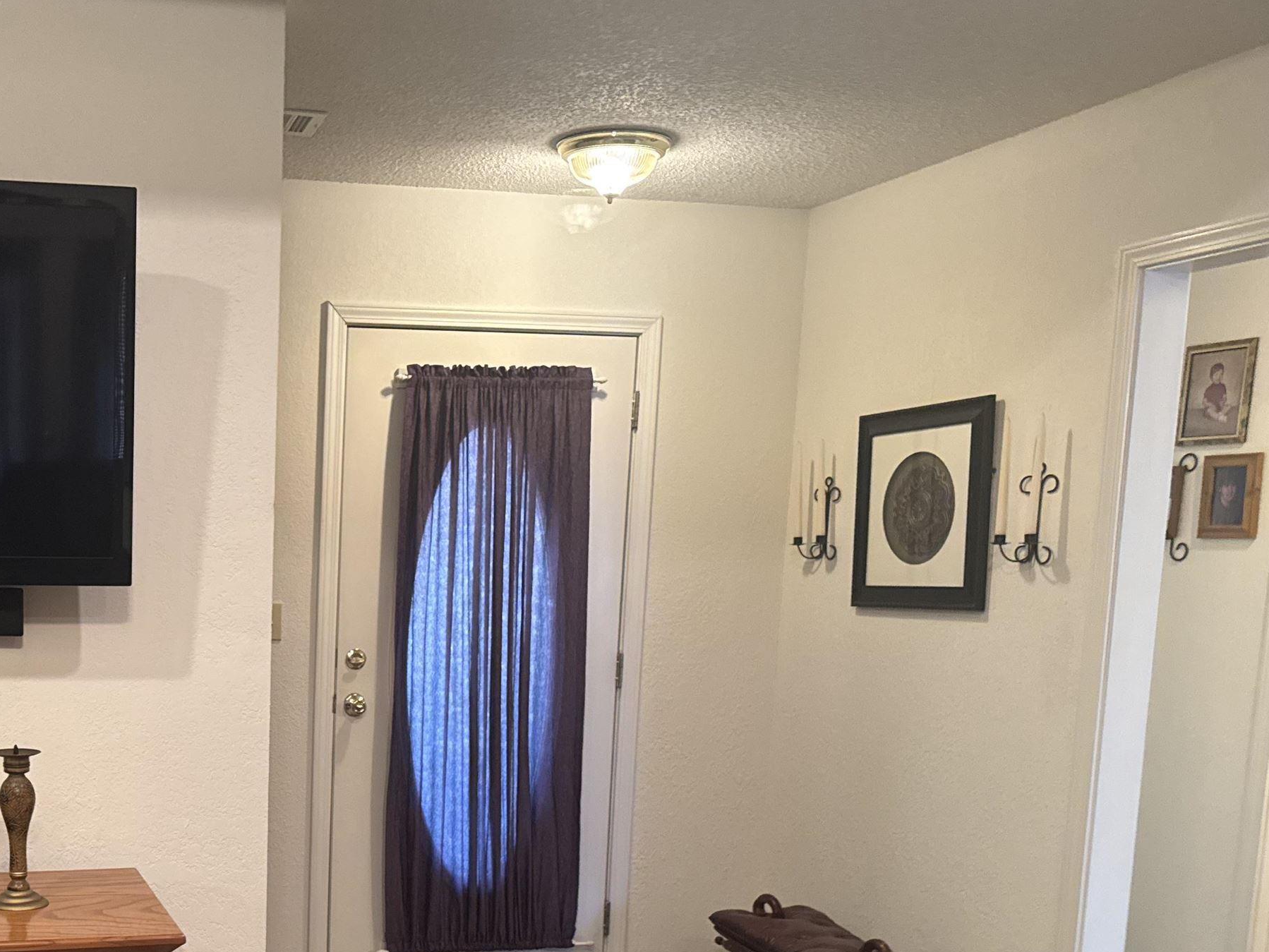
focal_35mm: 41
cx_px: 188
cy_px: 730
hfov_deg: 42.9
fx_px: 1503
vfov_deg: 34.3
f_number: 1.78
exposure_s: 1/60
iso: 500
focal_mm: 6.76
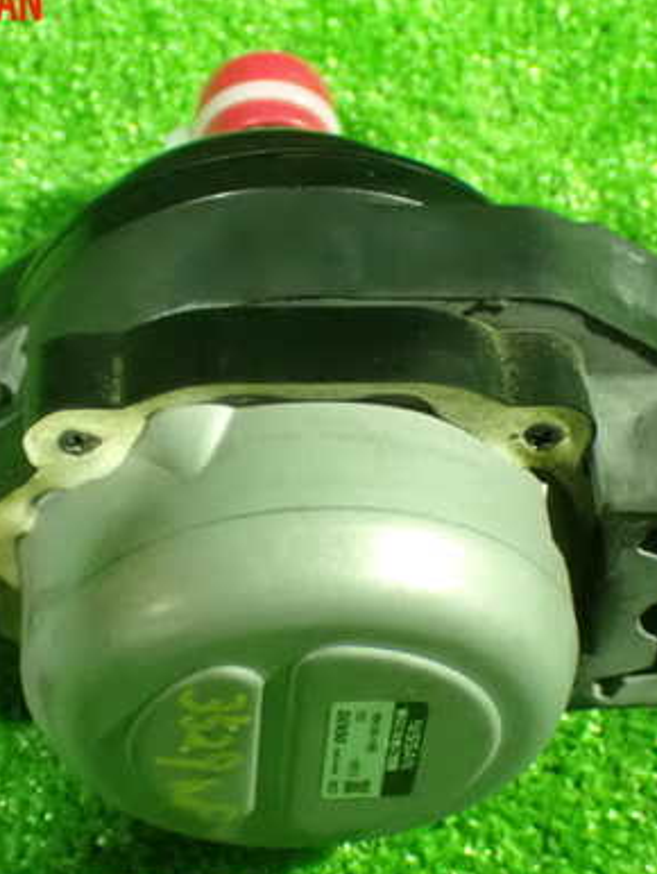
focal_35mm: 73
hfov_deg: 20.2
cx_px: 310
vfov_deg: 26.6
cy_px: 487
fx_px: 1845
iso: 1600
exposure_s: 1/15
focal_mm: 8.4
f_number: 3.1
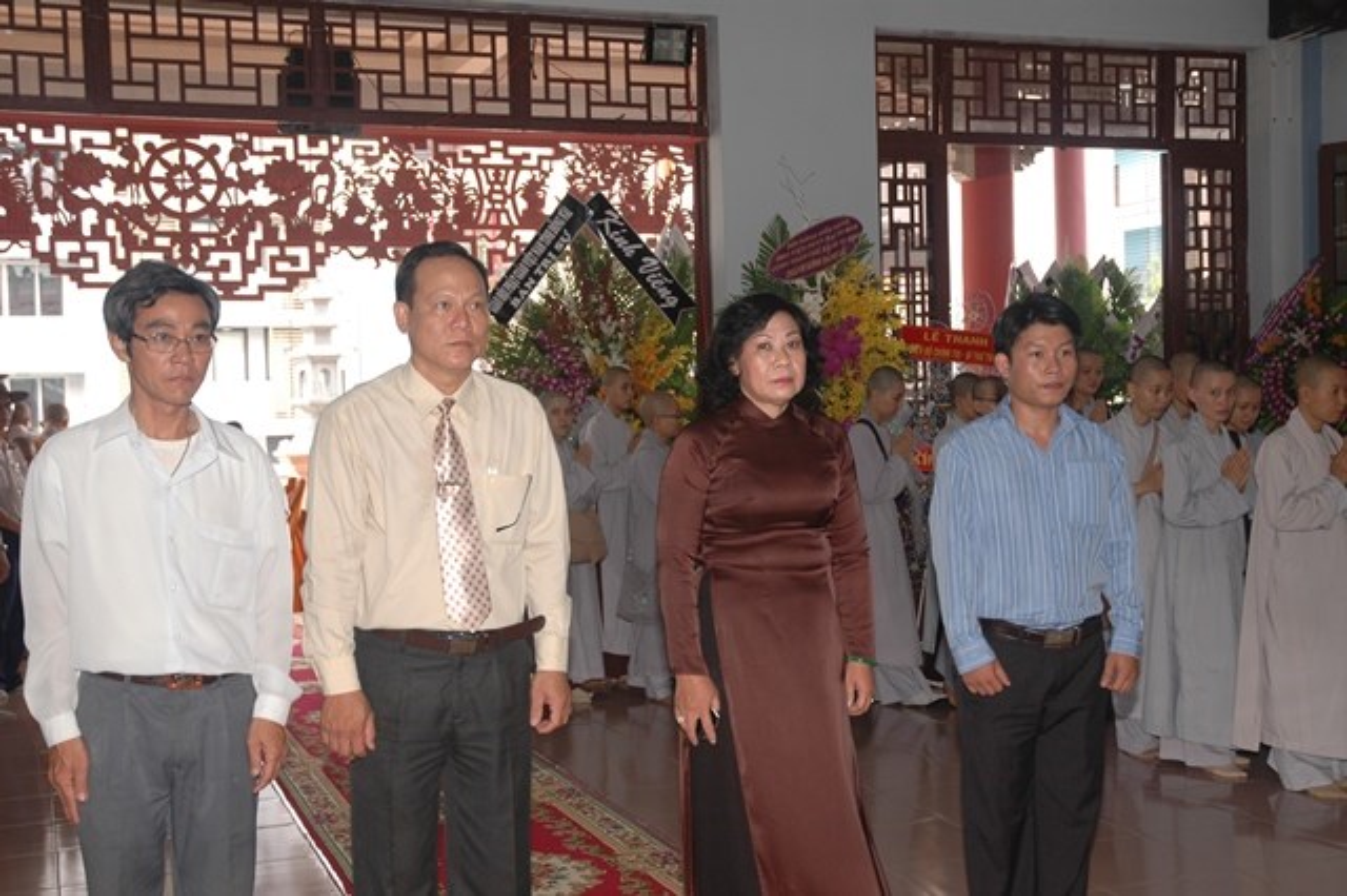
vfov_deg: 28.9
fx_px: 1739
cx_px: 674
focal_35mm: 46
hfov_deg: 42.3
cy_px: 448
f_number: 4
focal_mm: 31
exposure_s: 1/60
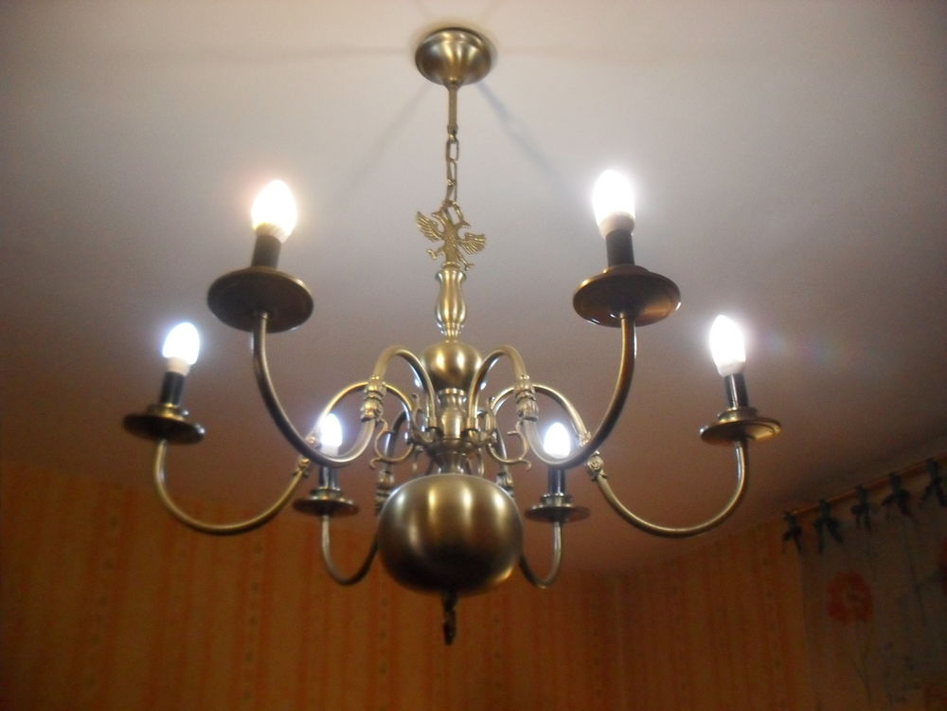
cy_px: 356
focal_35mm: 35
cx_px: 474
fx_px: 958
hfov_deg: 52.6
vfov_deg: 40.7
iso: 400
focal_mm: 6.3
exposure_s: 1/30
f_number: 3.2
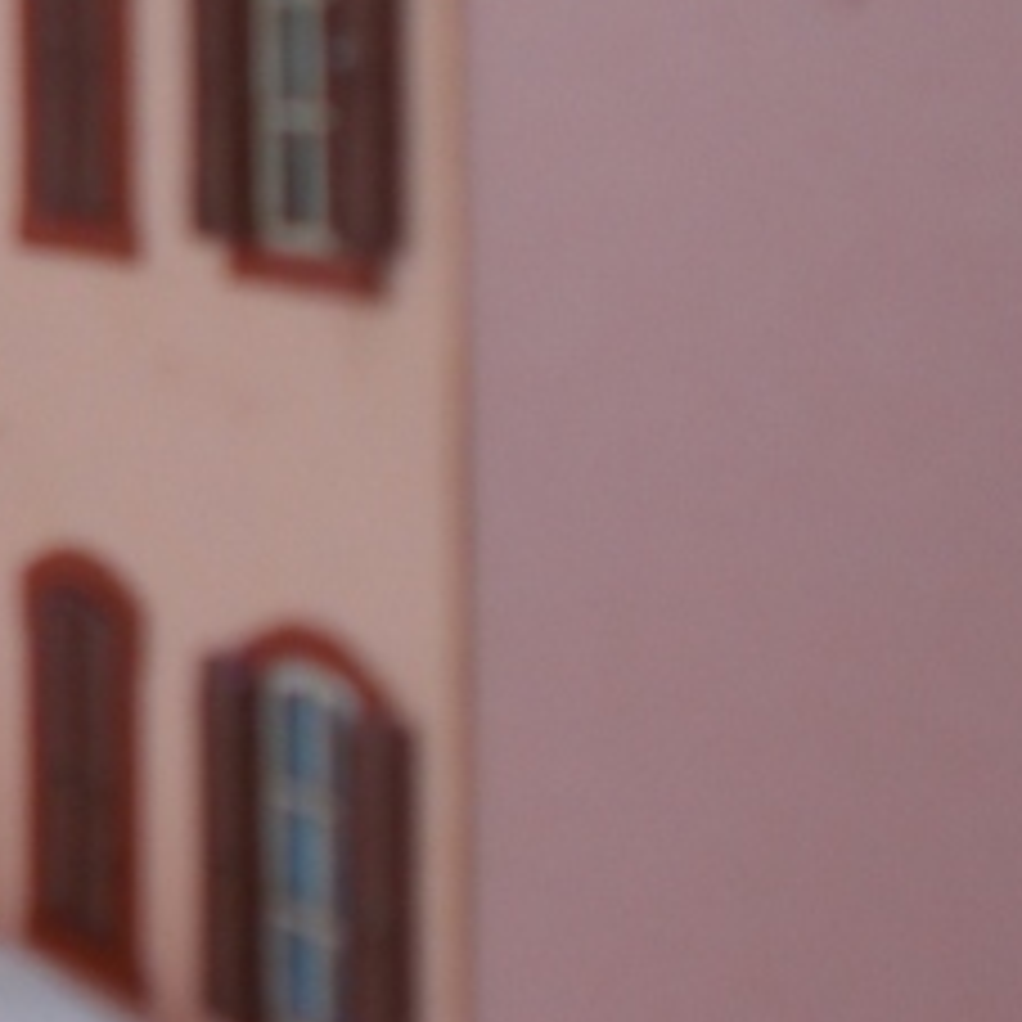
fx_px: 4576
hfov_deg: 12.2
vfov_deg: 12.7
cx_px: -428
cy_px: 212
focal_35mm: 137
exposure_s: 1/320
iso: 80
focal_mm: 7.9
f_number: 4.2
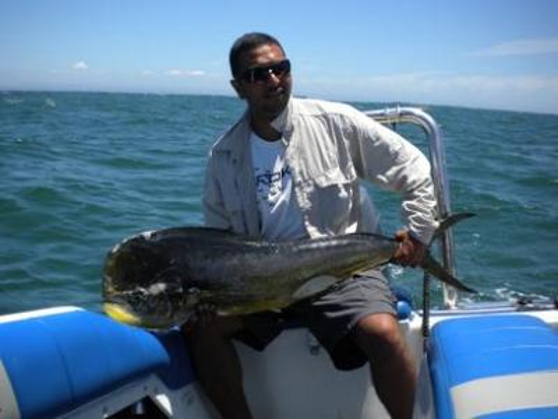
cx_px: 279
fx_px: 564
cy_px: 210
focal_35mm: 35
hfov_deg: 52.6
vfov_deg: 40.7
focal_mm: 6.3
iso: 80
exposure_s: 1/683
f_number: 4.6
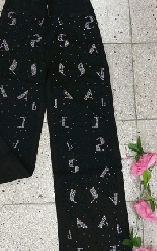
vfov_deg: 51.4
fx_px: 260
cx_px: 41
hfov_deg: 33.0
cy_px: 140
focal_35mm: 38
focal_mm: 3.98
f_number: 1.8
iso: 250
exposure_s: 1/40.2
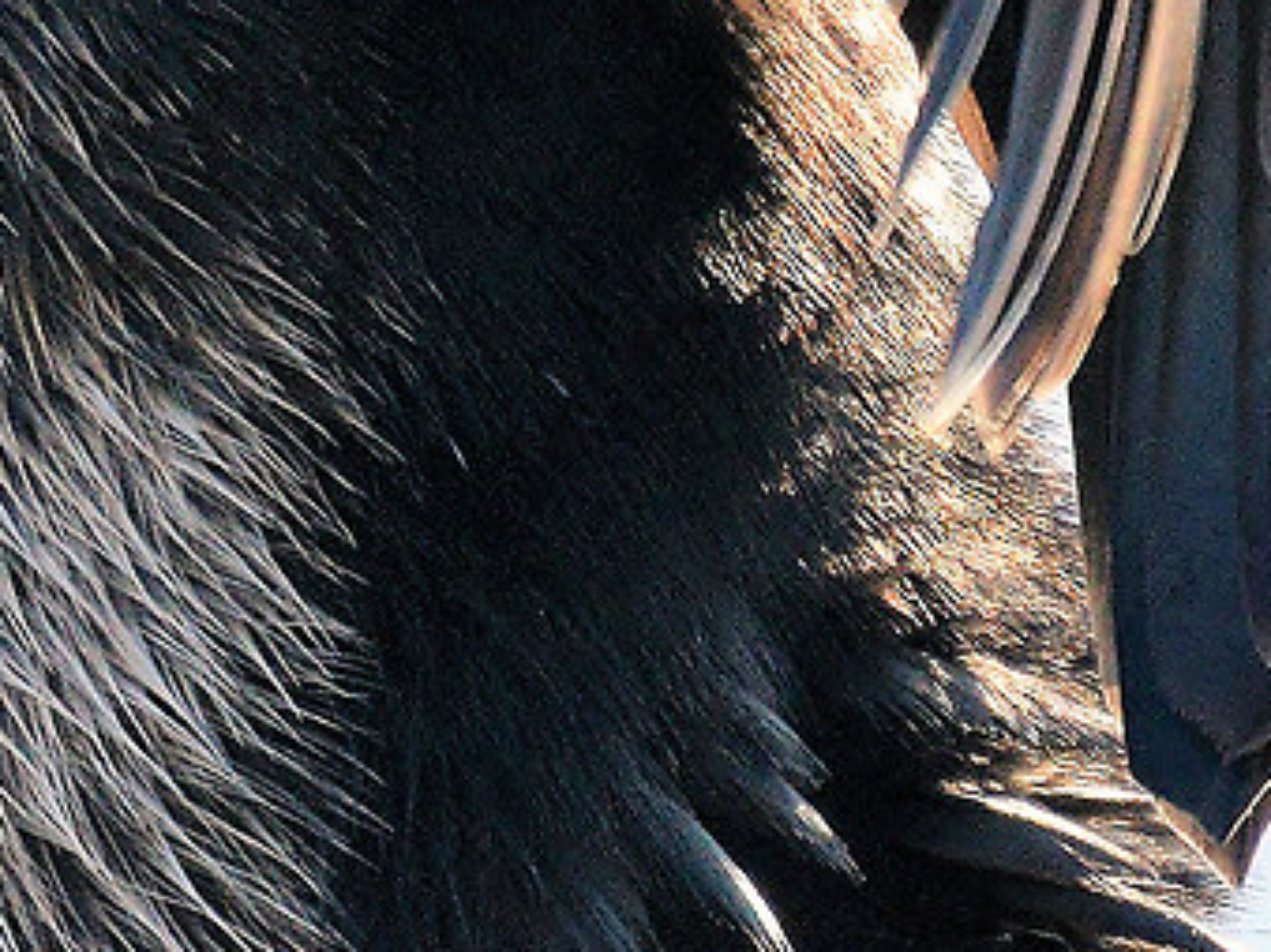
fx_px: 212480
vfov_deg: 0.3
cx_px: -202
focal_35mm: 5789
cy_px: -622
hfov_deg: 0.3
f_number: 9
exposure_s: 1/640
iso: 1000
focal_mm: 850
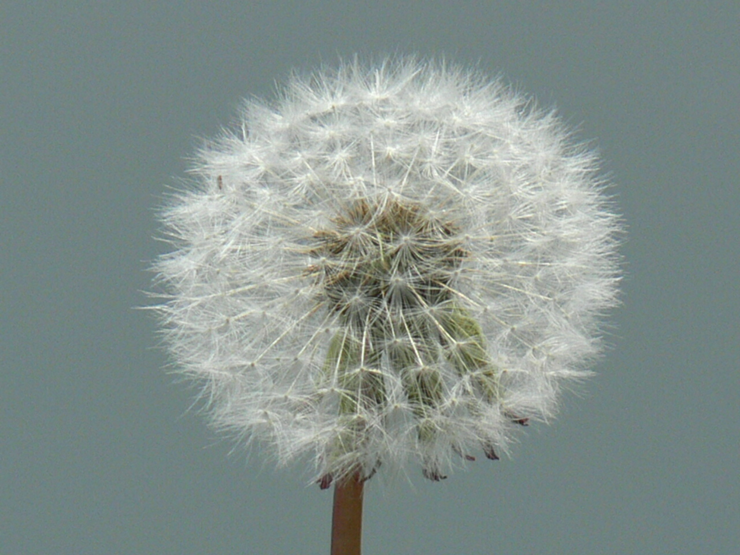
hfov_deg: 4.7
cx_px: 370
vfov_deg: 3.5
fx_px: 8979
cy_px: 278
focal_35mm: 420
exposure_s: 1/1000
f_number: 4.5
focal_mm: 88.8
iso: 80
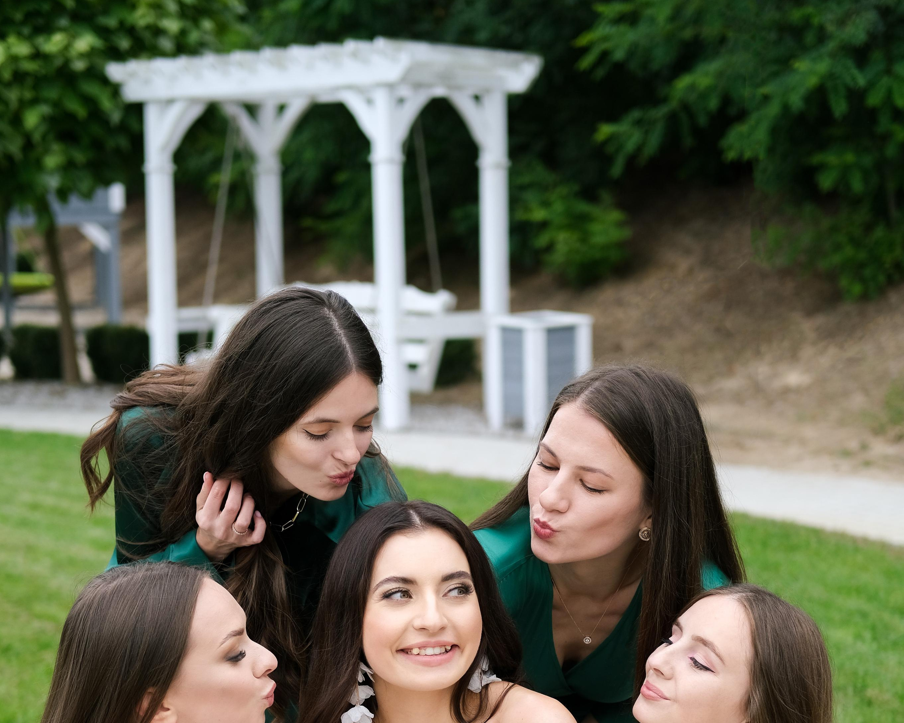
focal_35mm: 75
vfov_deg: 20.2
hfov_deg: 25.4
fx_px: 2006
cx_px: 454
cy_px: 601
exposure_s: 1/600
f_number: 2
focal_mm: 35
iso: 160
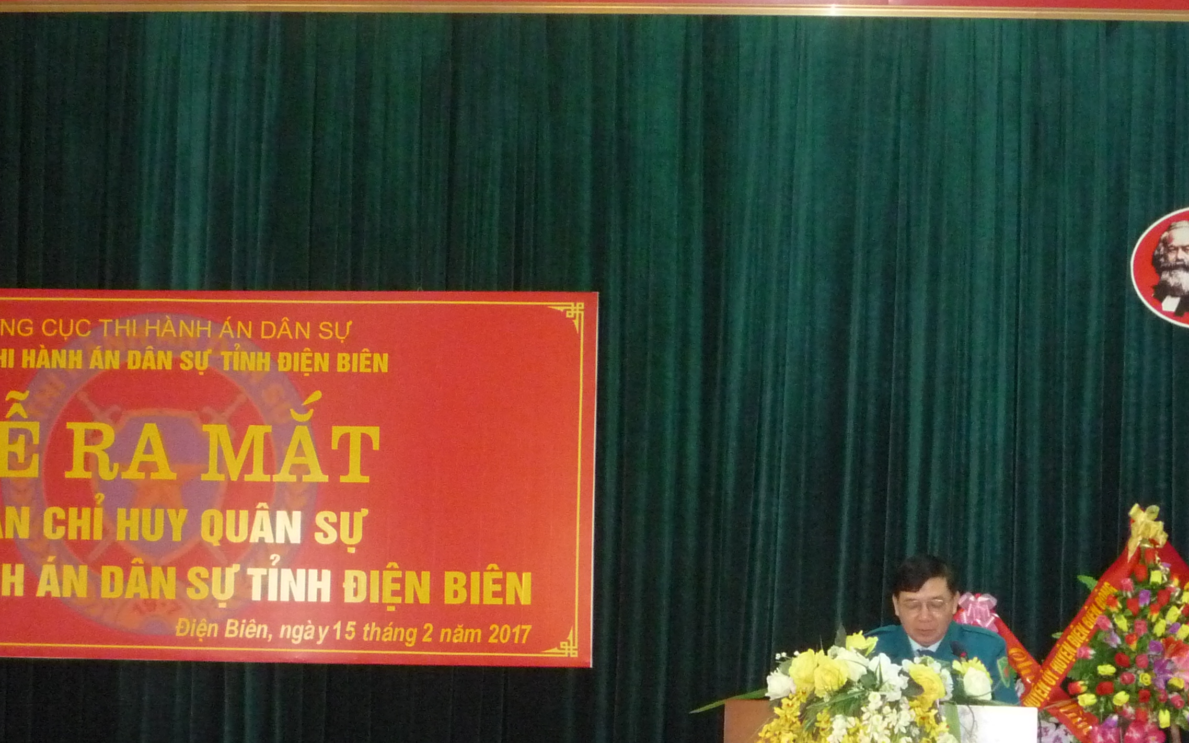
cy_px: 587
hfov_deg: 39.0
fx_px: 1653
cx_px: 820
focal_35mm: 51
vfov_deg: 25.0
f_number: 3.3
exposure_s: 1/30
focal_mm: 5.2
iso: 640
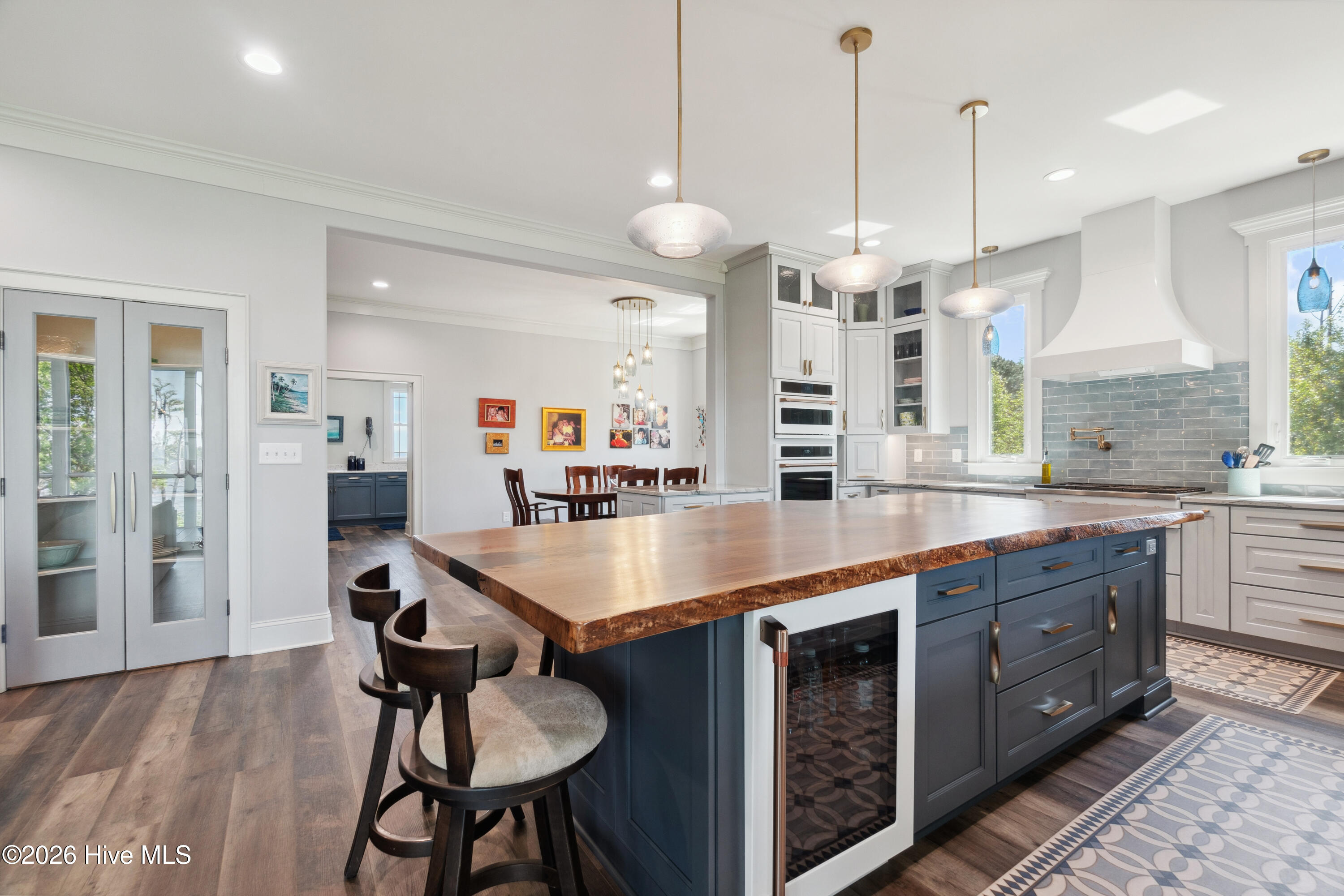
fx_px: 560
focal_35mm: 15
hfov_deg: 100.4
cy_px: 448
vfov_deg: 77.3
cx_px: 672
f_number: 8
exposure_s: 1/4
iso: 250
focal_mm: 10
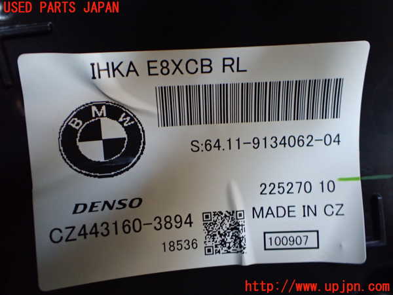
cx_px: 196
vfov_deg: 46.8
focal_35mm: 30
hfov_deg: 60.0
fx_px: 341
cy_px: 148
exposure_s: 1/30
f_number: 2.3
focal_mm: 5.4
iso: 800
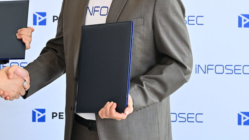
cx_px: 11
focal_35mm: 115
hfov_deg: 18.2
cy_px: -7
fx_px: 759
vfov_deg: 10.4
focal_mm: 30
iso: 200
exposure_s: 1/160
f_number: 2.8
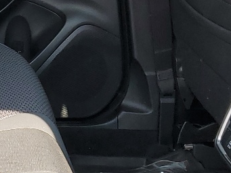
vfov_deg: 12.1
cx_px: -24
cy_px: 22
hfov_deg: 15.7
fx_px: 814
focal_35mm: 122
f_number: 1.5
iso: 50
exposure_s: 1/385
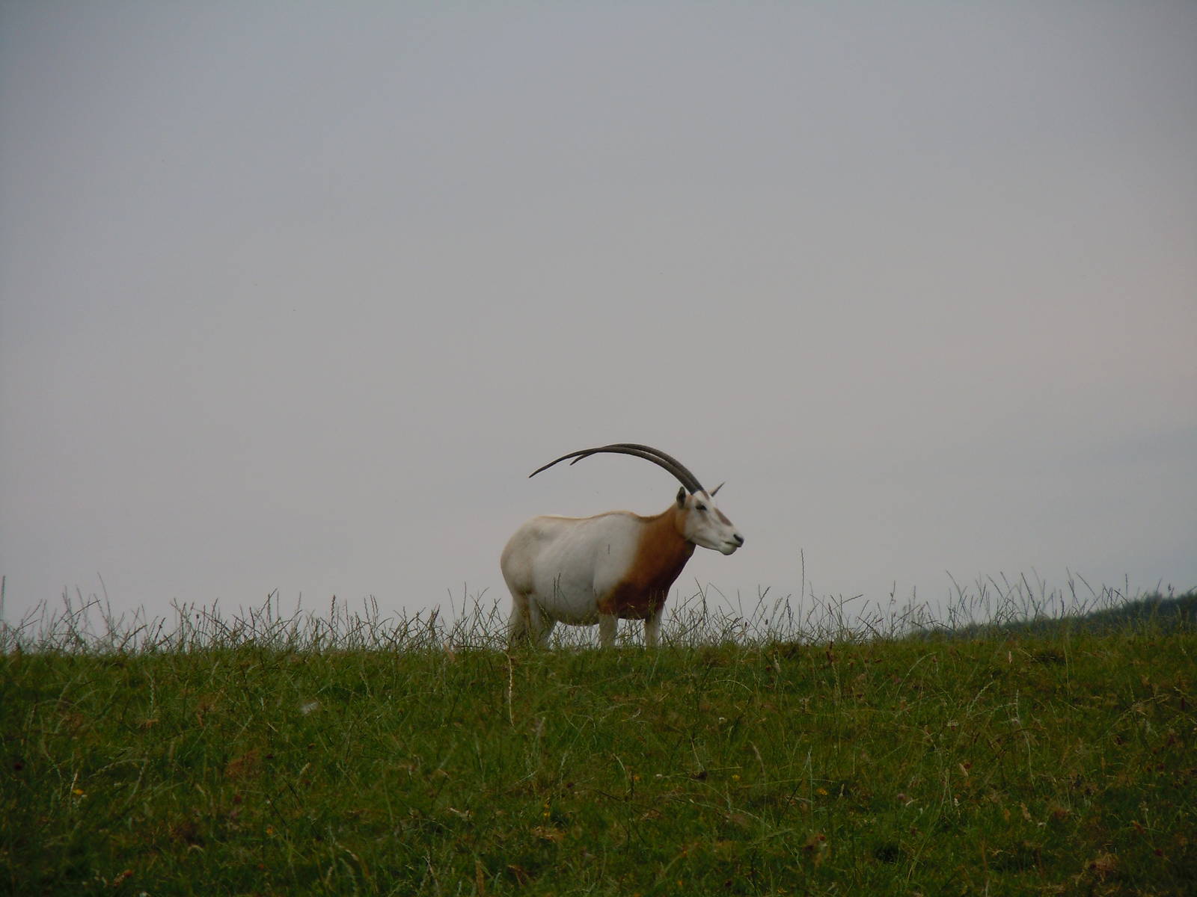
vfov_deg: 5.0
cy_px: 448
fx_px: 10374
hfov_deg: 6.6
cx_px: 598
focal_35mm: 300
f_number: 5.6
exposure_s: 1/400
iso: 100
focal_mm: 54
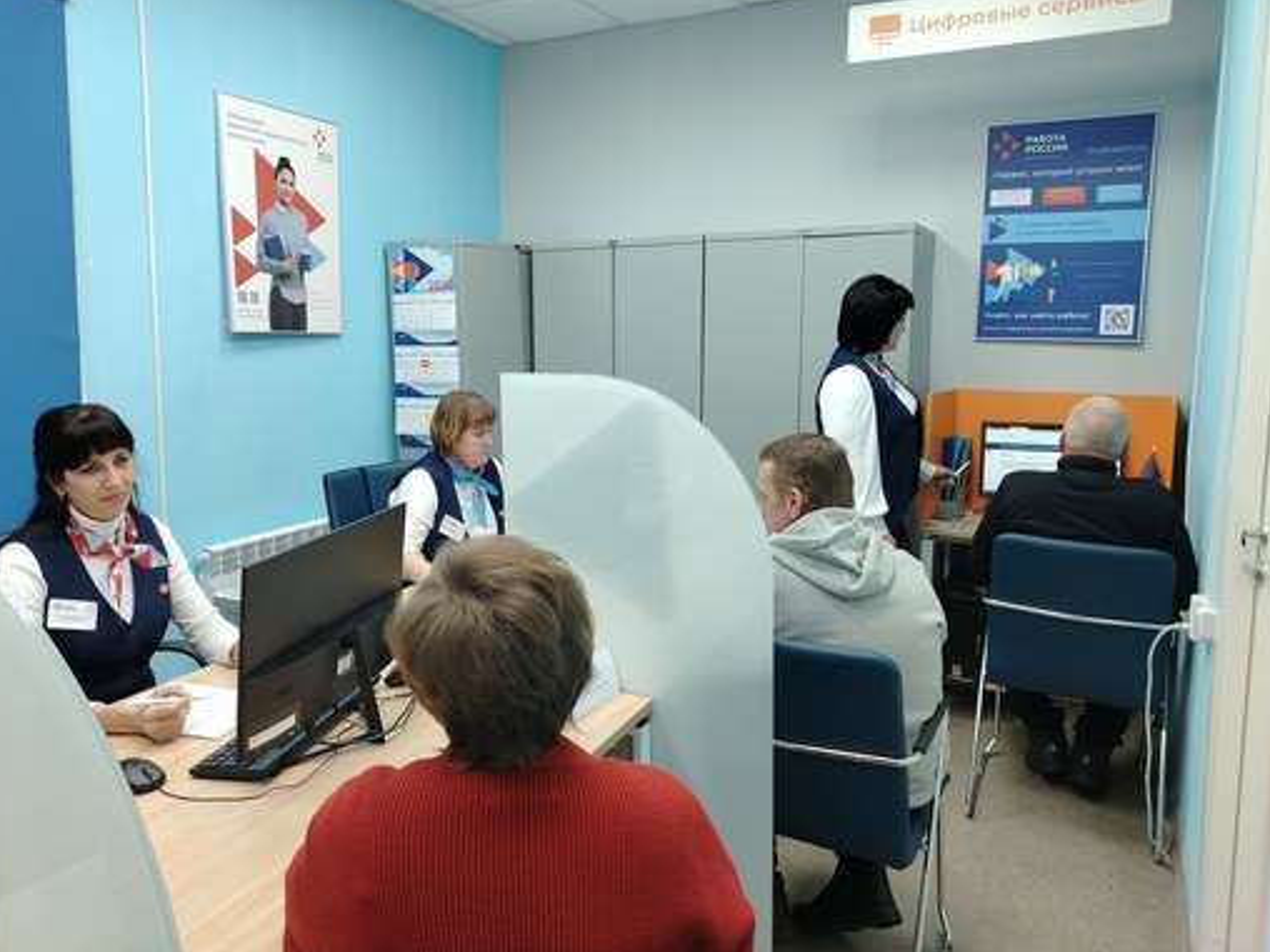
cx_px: 620
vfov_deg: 53.0
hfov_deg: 67.3
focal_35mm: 26
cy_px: 451
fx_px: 954
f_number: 1.75
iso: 356
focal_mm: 5.25
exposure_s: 1/50
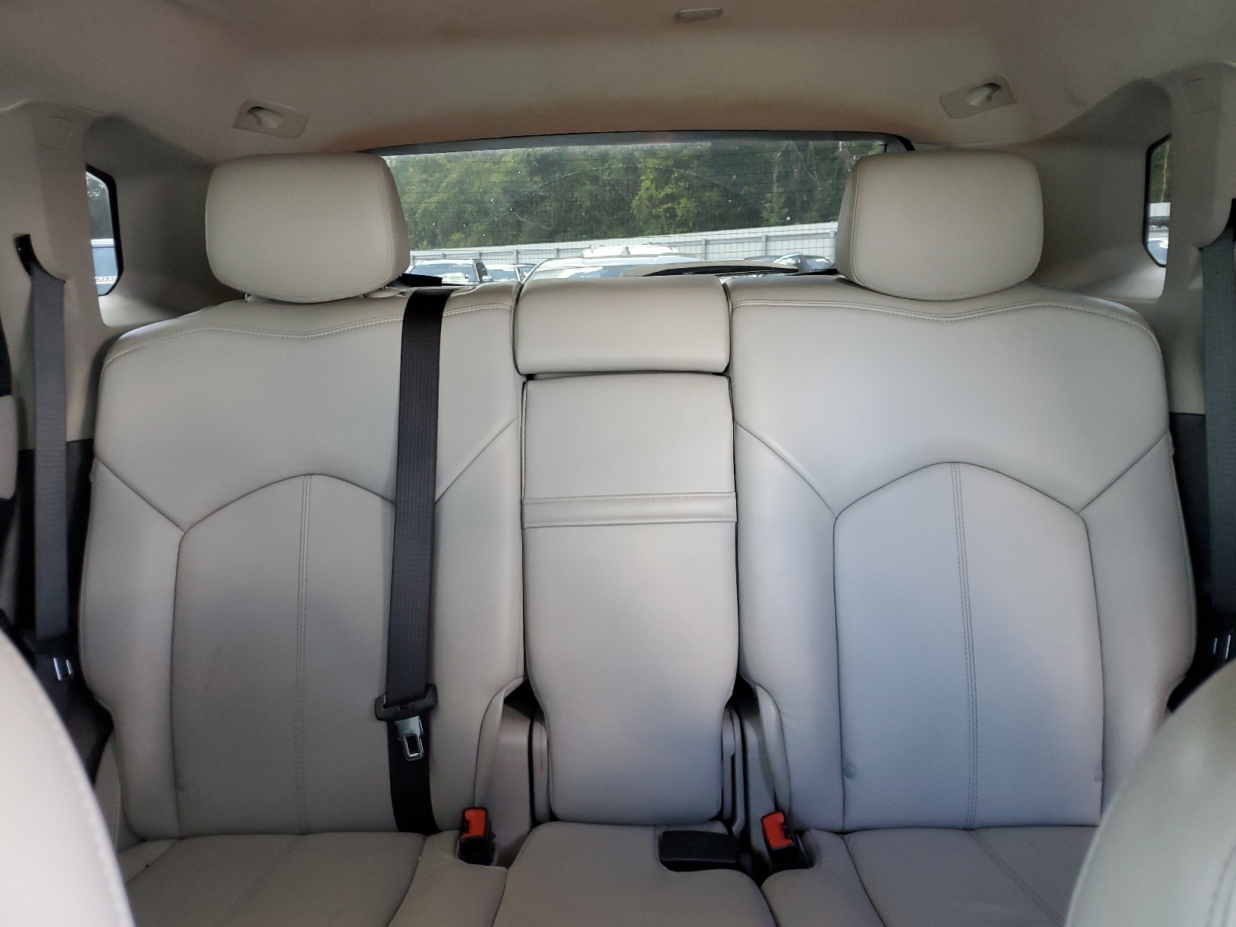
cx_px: 618
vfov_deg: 53.1
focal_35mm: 26
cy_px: 464
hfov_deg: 67.3
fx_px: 928
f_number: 1.5
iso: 205
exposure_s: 1/60.2
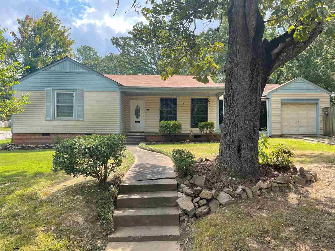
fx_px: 252
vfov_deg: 53.1
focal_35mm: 26
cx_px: 168
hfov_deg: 67.3
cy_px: 126
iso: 32
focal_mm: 5.1
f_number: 1.6
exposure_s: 1/801
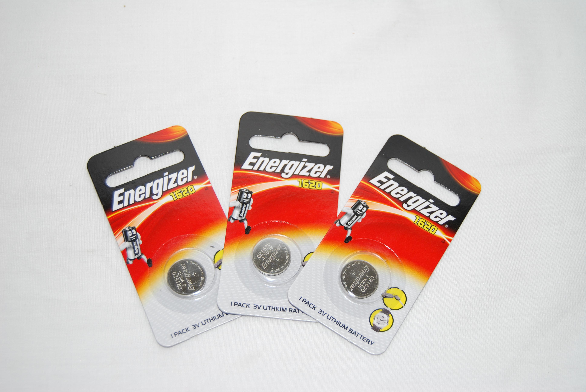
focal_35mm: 57
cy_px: 196
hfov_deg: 35.0
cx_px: 293
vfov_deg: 23.8
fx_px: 929
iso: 140
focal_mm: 38
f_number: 4.8
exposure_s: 1/60
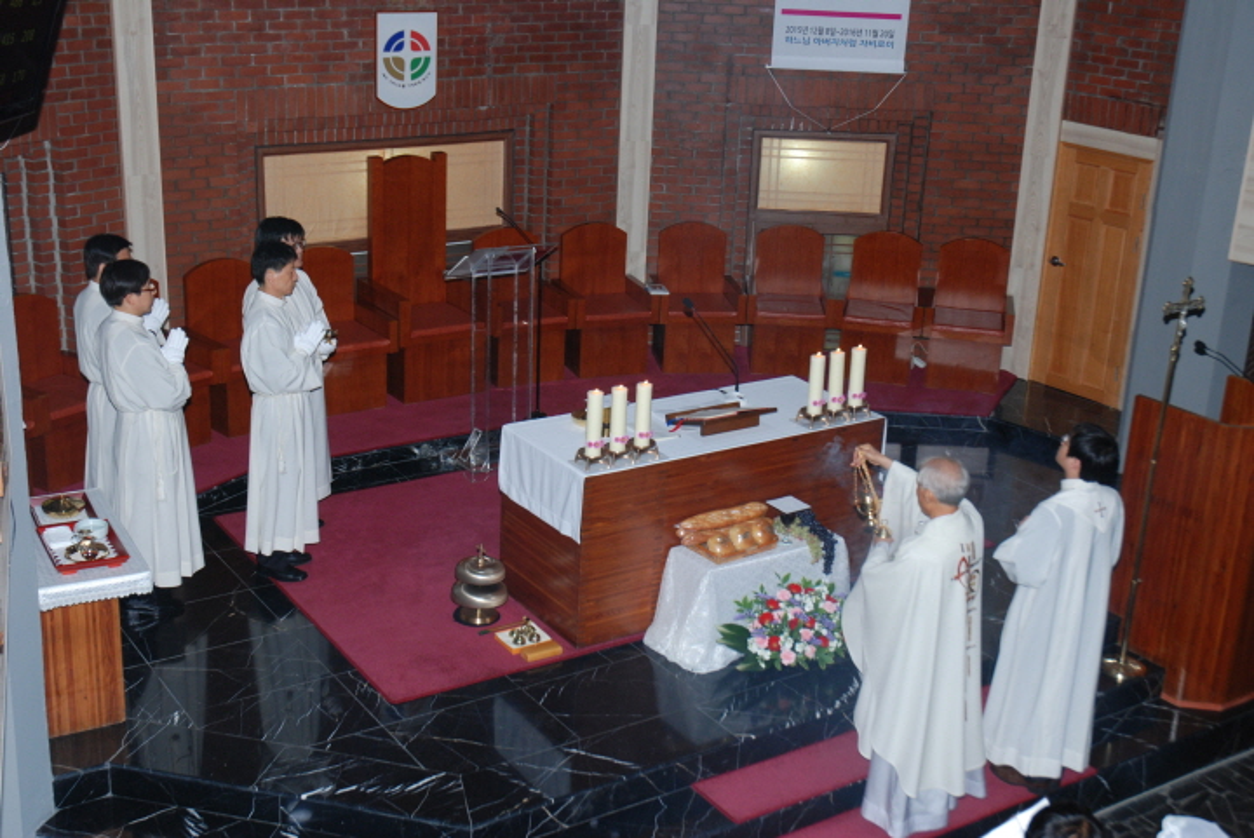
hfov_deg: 42.3
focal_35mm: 46
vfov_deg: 29.0
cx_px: 627
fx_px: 1621
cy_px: 419
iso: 400
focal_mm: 31
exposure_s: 1/60
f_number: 5.6
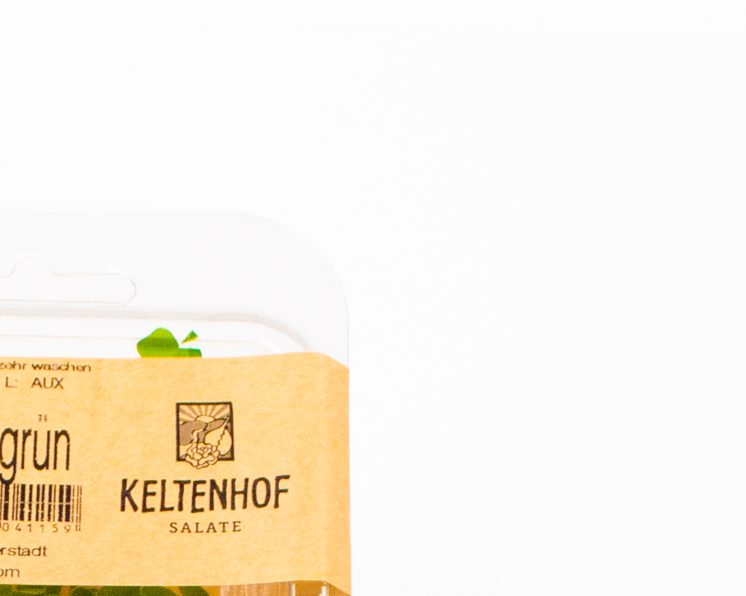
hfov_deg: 13.6
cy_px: 739
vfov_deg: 10.8
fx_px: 3090
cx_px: 16
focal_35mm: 140
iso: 800
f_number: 5.6
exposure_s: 1/60
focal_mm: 22
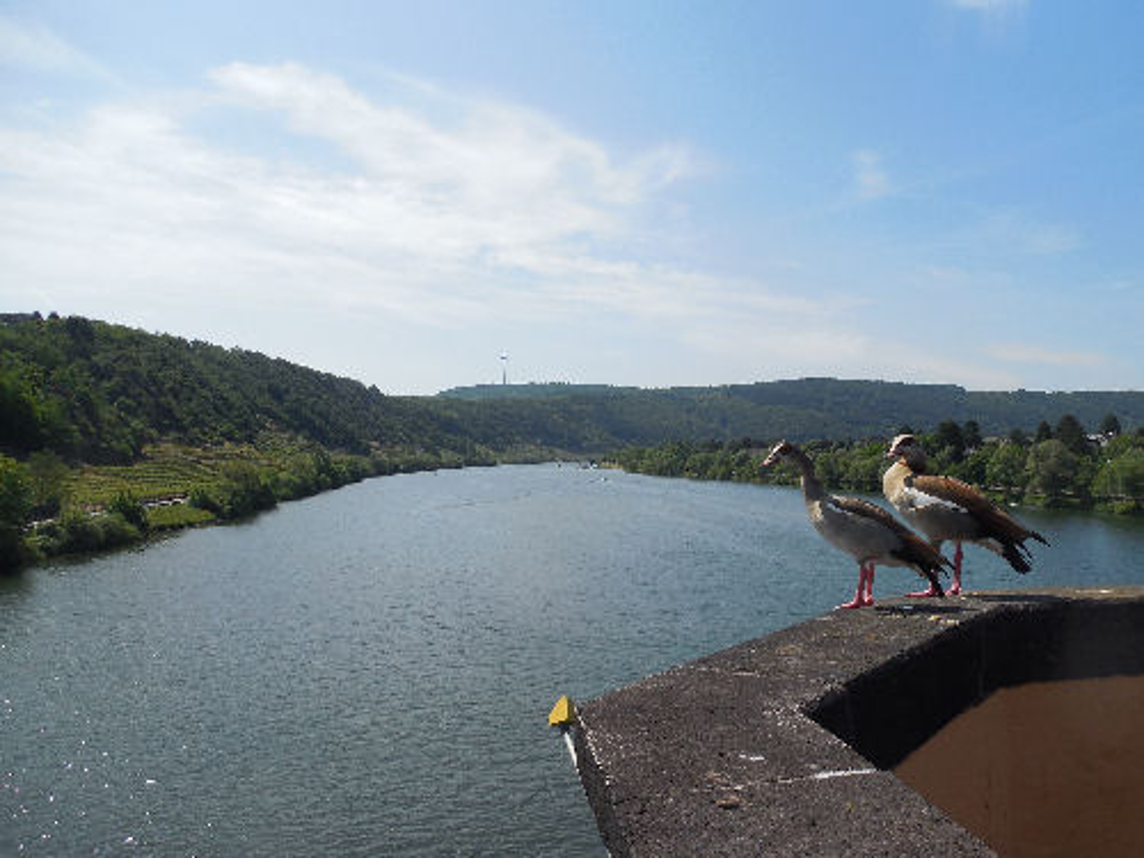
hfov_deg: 69.4
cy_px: 429
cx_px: 572
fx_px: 826
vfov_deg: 54.9
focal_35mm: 25
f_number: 6.6
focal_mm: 4.5
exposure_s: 1/400
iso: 125
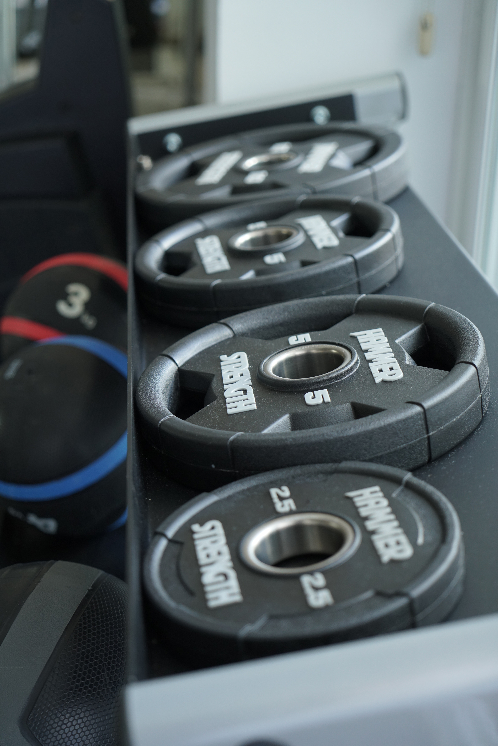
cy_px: 373
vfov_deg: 33.9
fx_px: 1223
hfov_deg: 23.0
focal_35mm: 59
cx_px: 249
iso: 1000
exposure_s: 1/60
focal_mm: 59
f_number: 4
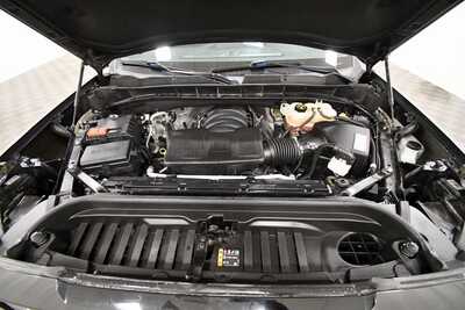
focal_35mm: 15
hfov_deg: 100.4
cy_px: 155
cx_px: 232
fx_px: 194
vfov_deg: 77.4
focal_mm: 10
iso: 3200
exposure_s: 1/100
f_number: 4.5
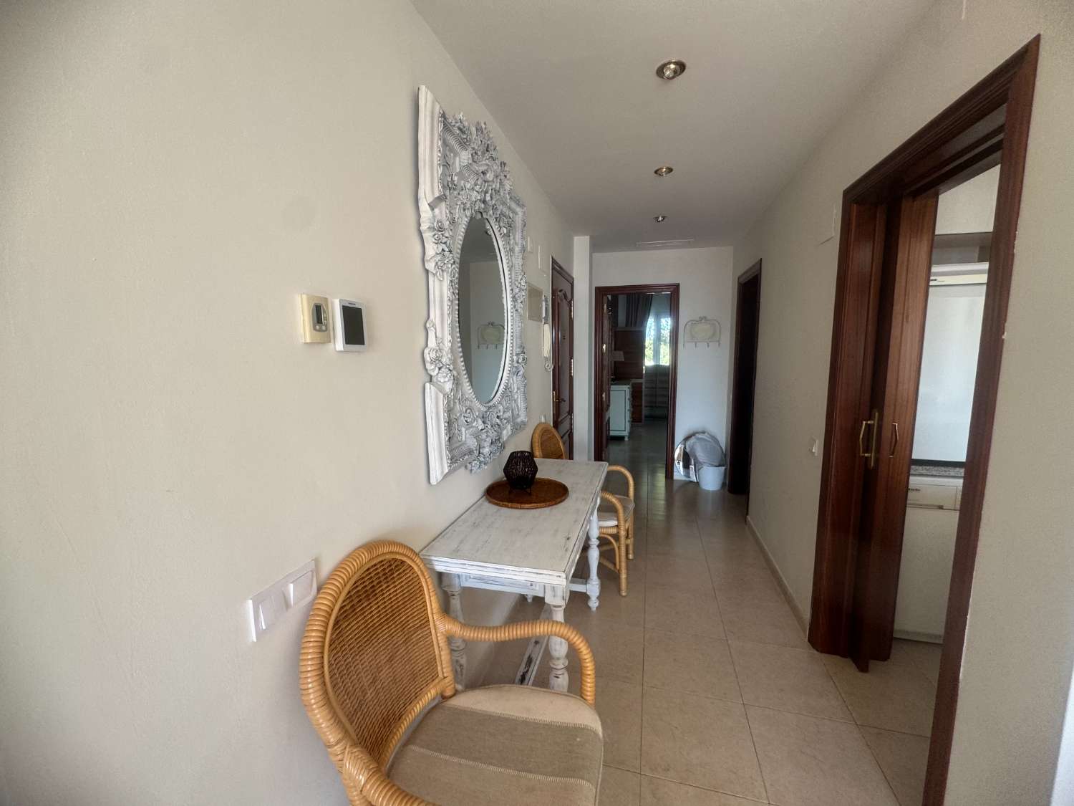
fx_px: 434
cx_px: 537
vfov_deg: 85.7
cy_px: 403
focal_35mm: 14
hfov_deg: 102.1
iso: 125
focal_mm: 2.22
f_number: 2.2
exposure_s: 1/99
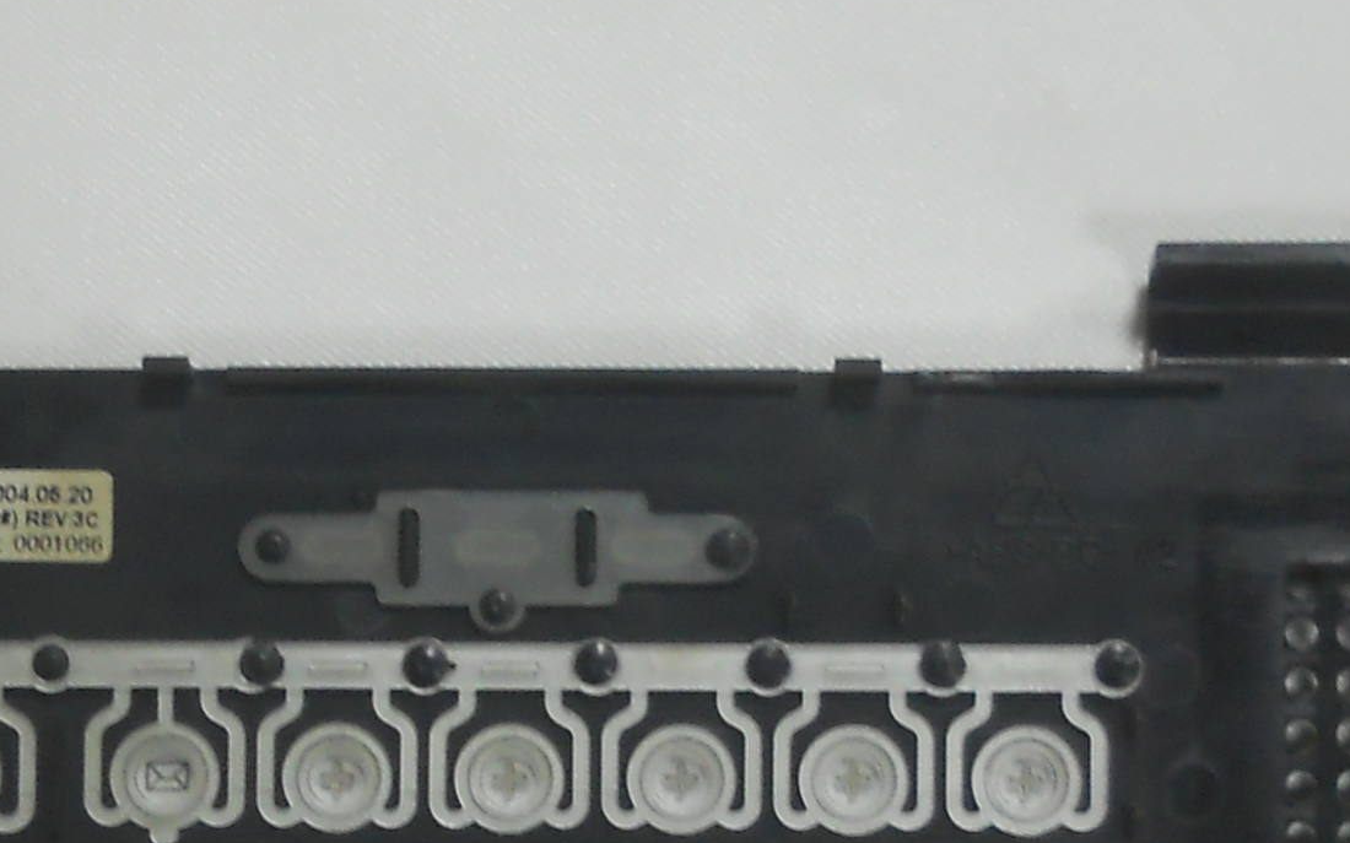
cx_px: 501
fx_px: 4745
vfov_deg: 10.1
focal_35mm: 129
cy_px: 817
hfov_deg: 16.2
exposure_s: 1/30
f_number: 3.1
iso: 200
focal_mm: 6.72
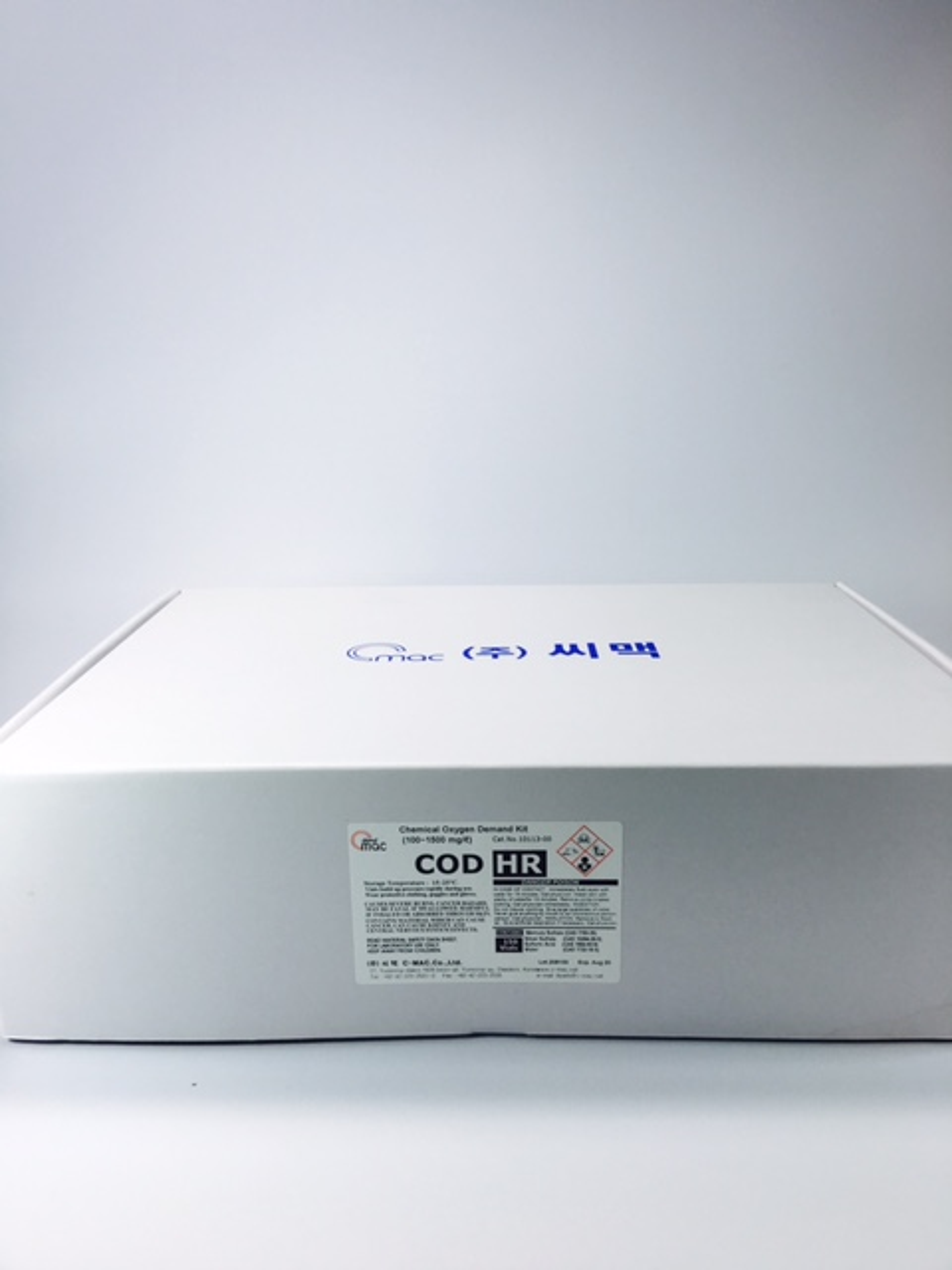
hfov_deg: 48.2
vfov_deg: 61.7
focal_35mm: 29
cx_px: 476
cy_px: 635
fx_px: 1063
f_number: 2.2
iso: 25
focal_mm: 4.15
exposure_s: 1/100
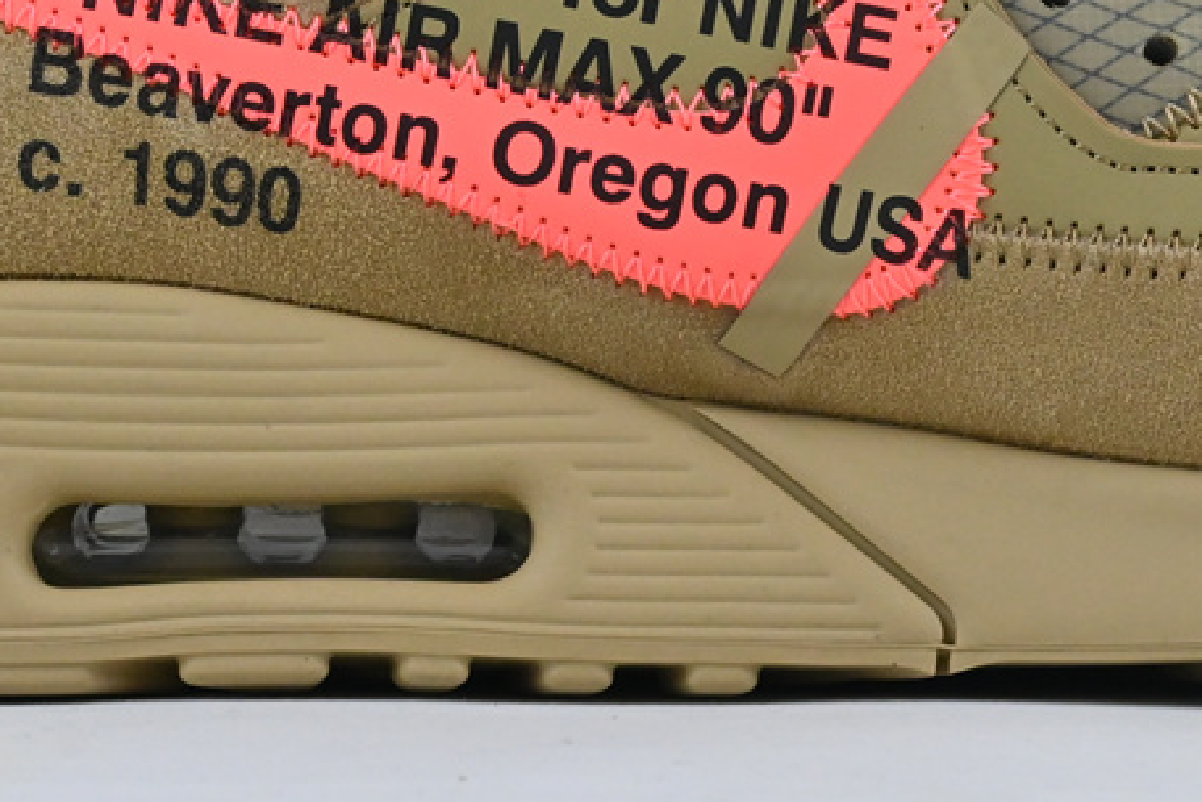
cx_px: 876
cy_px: 131
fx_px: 4274
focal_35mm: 128
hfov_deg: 15.9
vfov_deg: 10.7
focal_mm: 32.5
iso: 1000
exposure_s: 1/160
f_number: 10
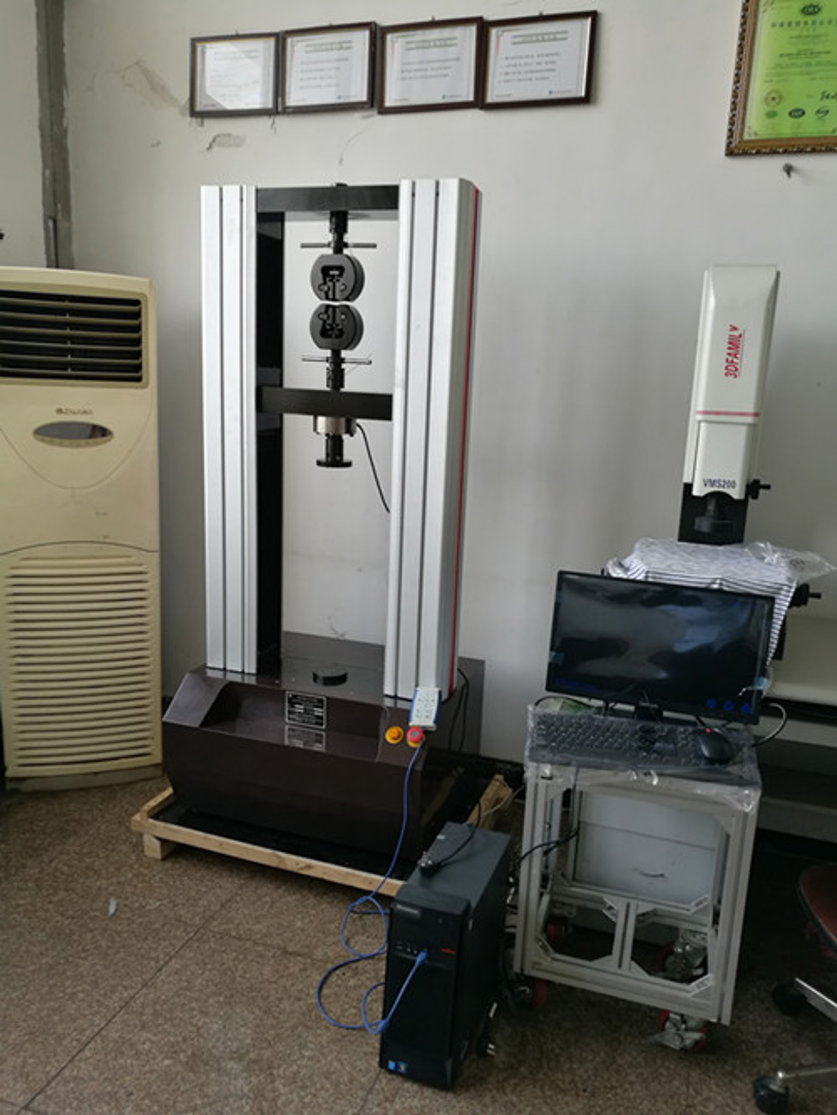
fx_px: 870
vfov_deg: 65.3
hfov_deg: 51.4
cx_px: 418
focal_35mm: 27
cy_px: 558
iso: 100
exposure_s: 1/50
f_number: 2.2
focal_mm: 4.5
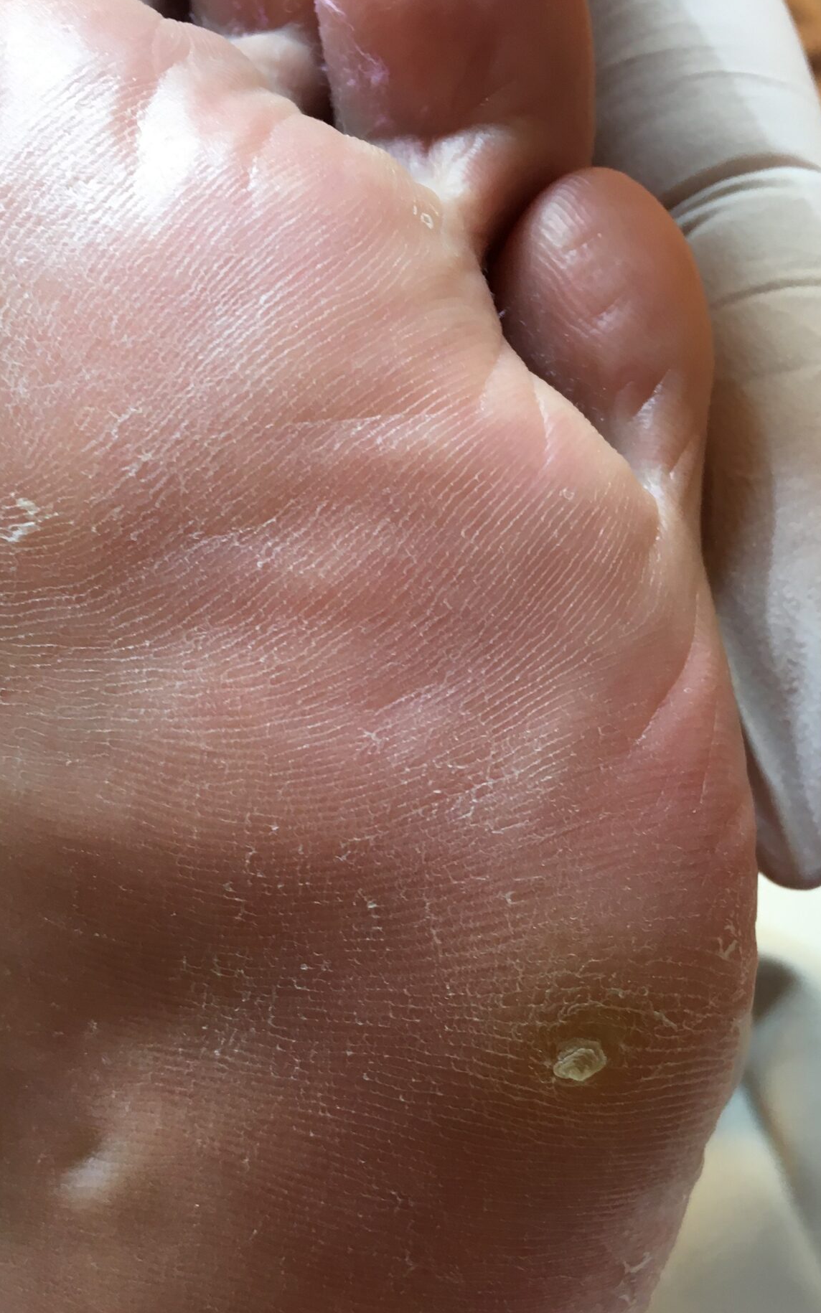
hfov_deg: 29.8
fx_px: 1539
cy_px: 877
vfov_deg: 45.5
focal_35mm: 43
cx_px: 344
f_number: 2.2
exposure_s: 1/33
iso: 25
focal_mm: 4.15
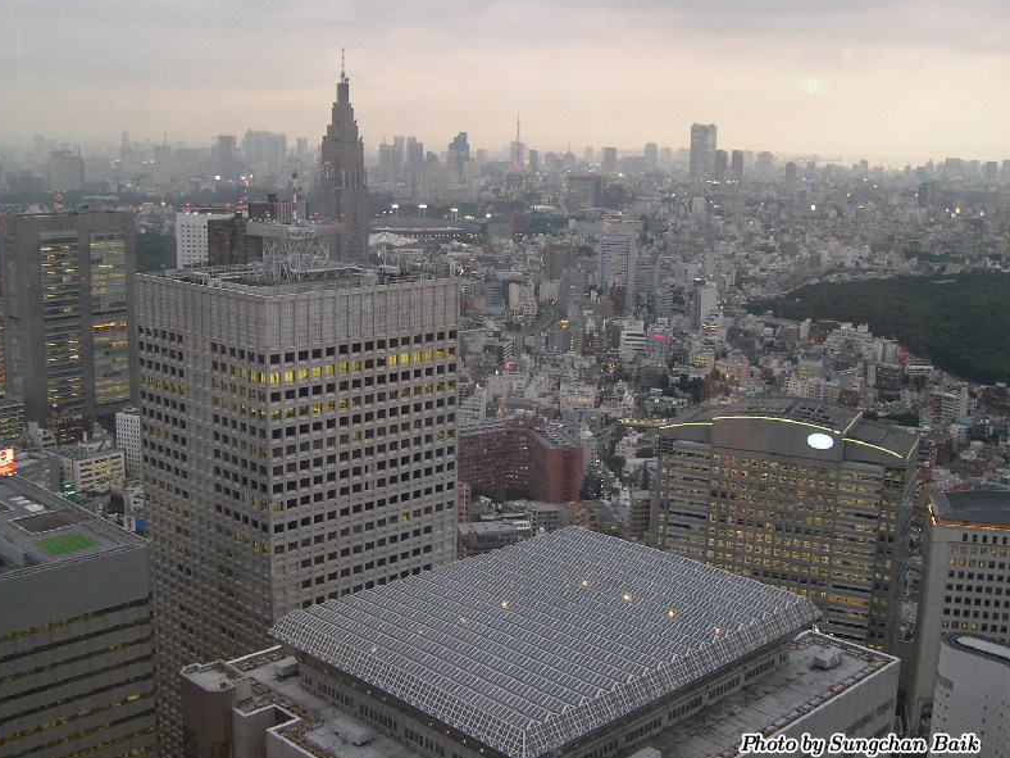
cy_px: 376
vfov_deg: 35.1
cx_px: 469
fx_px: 1196
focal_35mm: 41
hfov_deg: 45.7
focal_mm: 8
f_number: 2.8
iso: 100
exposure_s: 1/11.9
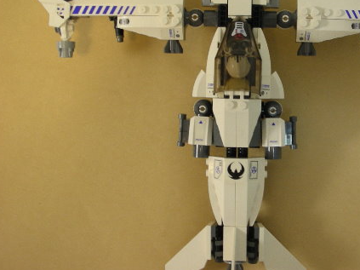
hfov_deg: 35.9
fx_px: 551
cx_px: 235
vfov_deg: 27.4
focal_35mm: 53
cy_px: 105
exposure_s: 1/3.9
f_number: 3
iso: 107
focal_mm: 5.8
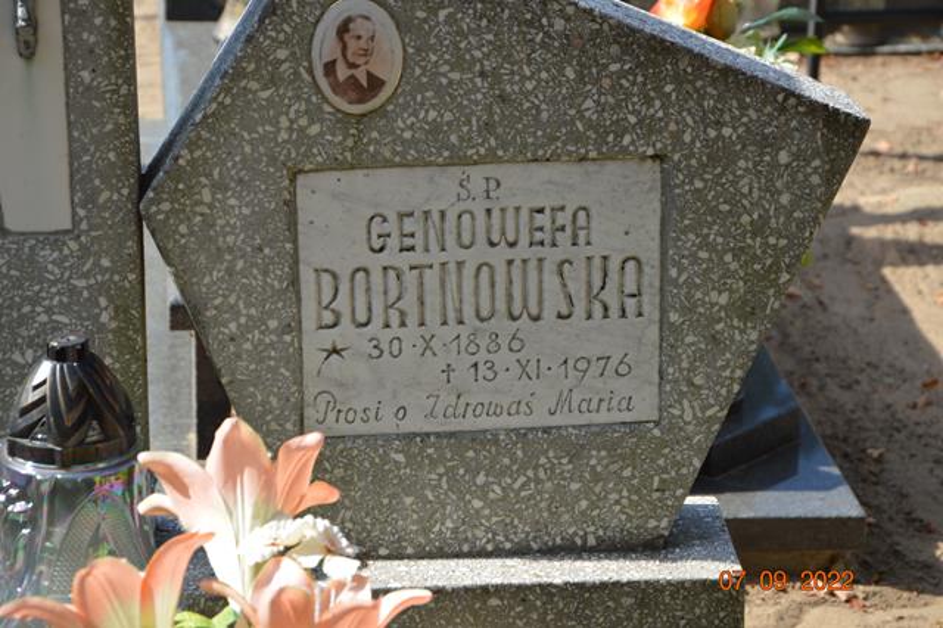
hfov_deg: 17.1
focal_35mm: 120
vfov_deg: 11.4
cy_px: 314
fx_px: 3142
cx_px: 472
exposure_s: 1/160
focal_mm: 80
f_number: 6.3
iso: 100
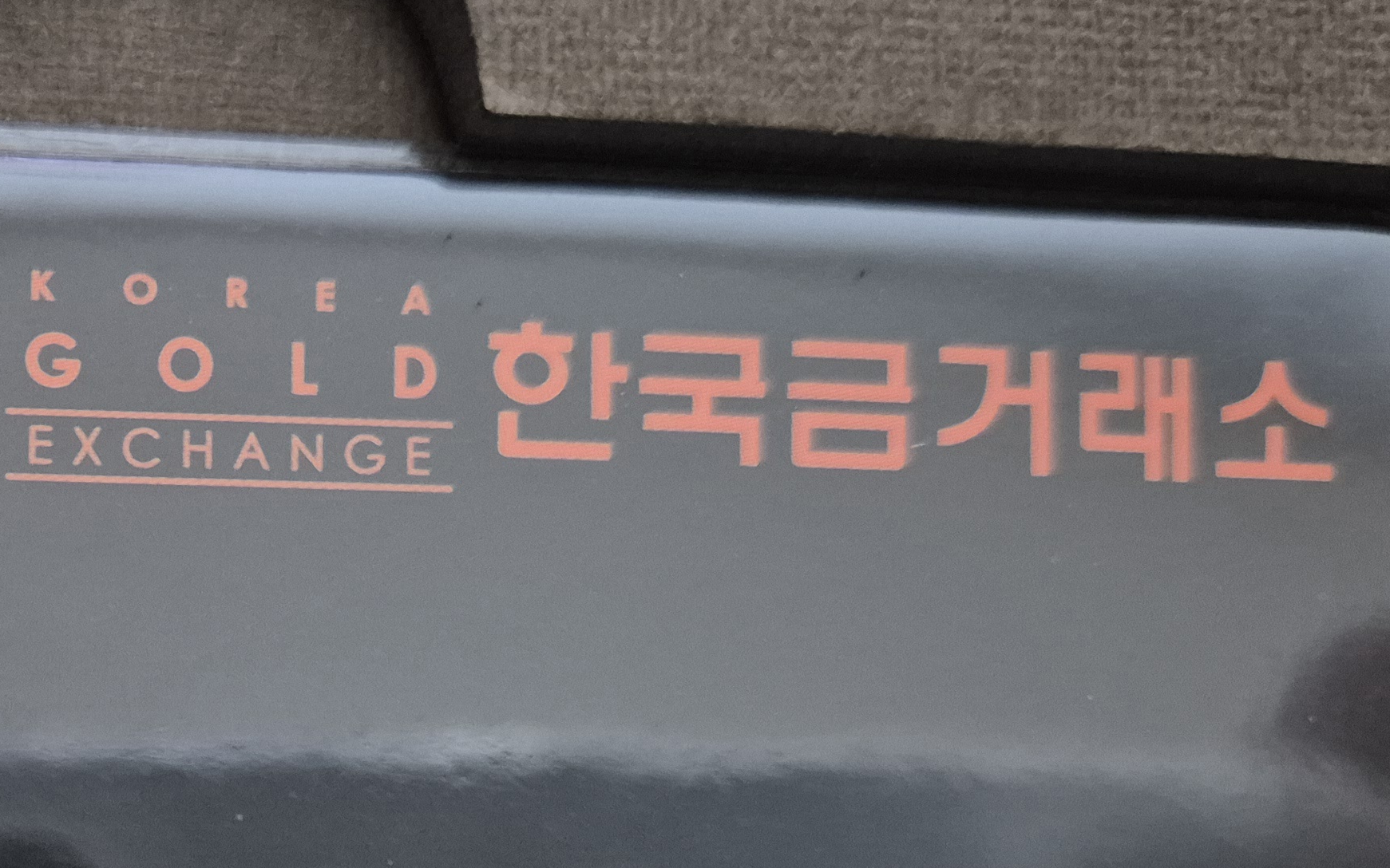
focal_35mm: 56
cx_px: 42
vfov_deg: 22.2
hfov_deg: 33.6
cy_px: 886
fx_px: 2121
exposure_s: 1/60.2
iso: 1250
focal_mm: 5.4
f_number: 1.8
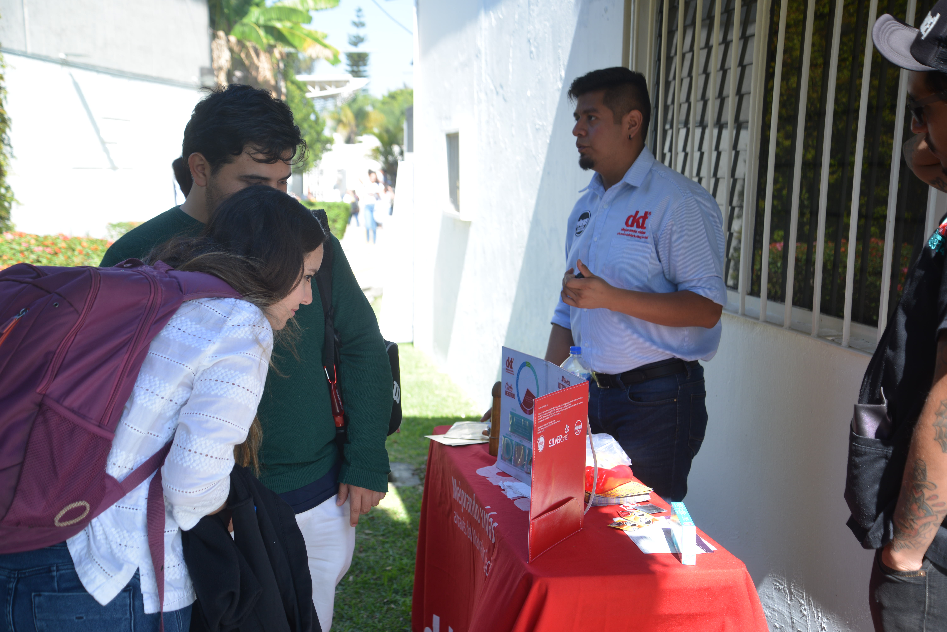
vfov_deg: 33.4
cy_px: 316
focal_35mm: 40
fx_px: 1053
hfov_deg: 48.4
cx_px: 474
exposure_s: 1/250
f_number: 8
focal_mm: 40
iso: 160
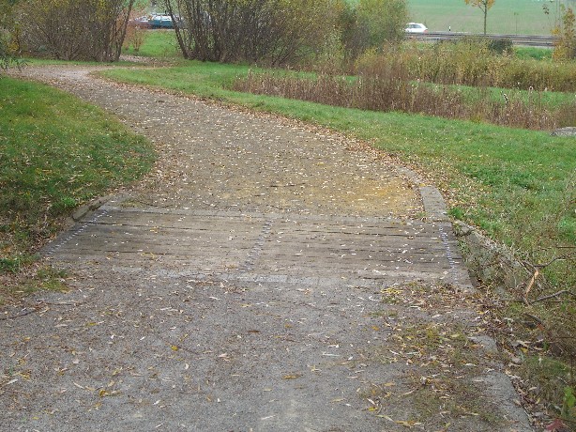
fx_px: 1131
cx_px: 288
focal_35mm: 68
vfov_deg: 21.6
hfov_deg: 28.6
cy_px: 216
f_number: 4
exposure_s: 1/80
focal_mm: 14.2
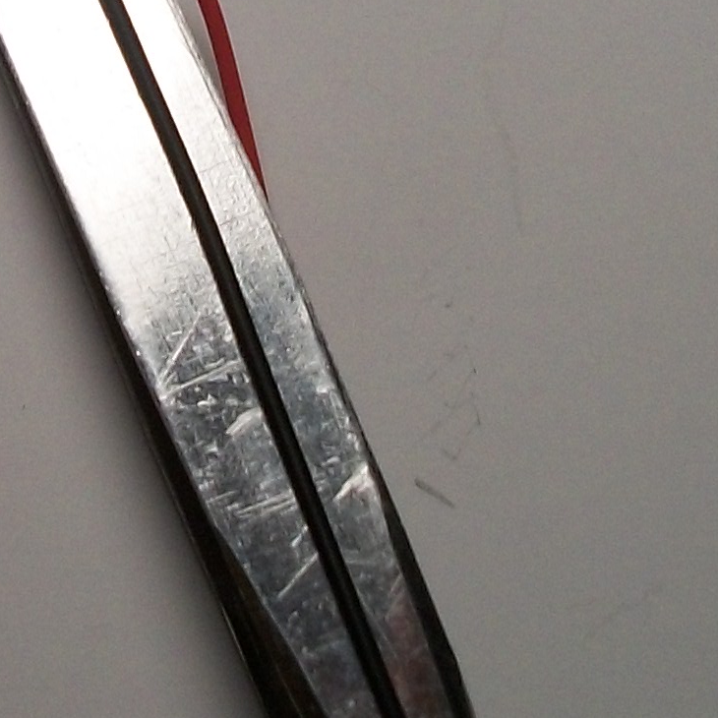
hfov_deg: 12.1
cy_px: -91
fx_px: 3332
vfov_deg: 12.1
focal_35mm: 142
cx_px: -74
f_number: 2.9
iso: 80
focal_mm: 5.7
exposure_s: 1/125
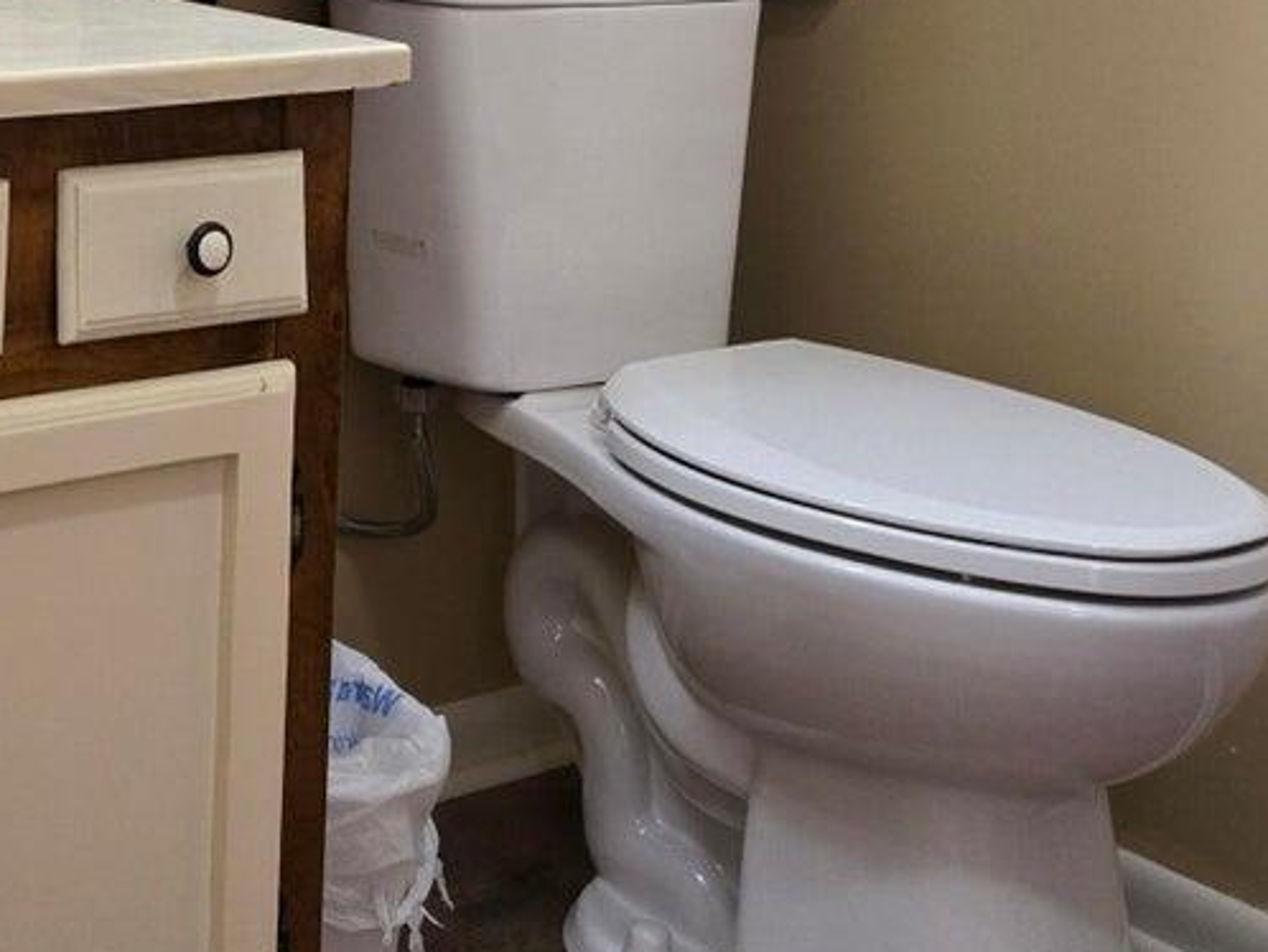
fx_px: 2309
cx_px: 162
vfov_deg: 21.6
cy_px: -199
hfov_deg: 29.6
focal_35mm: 63
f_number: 1.8
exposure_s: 1/120
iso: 500
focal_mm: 5.4
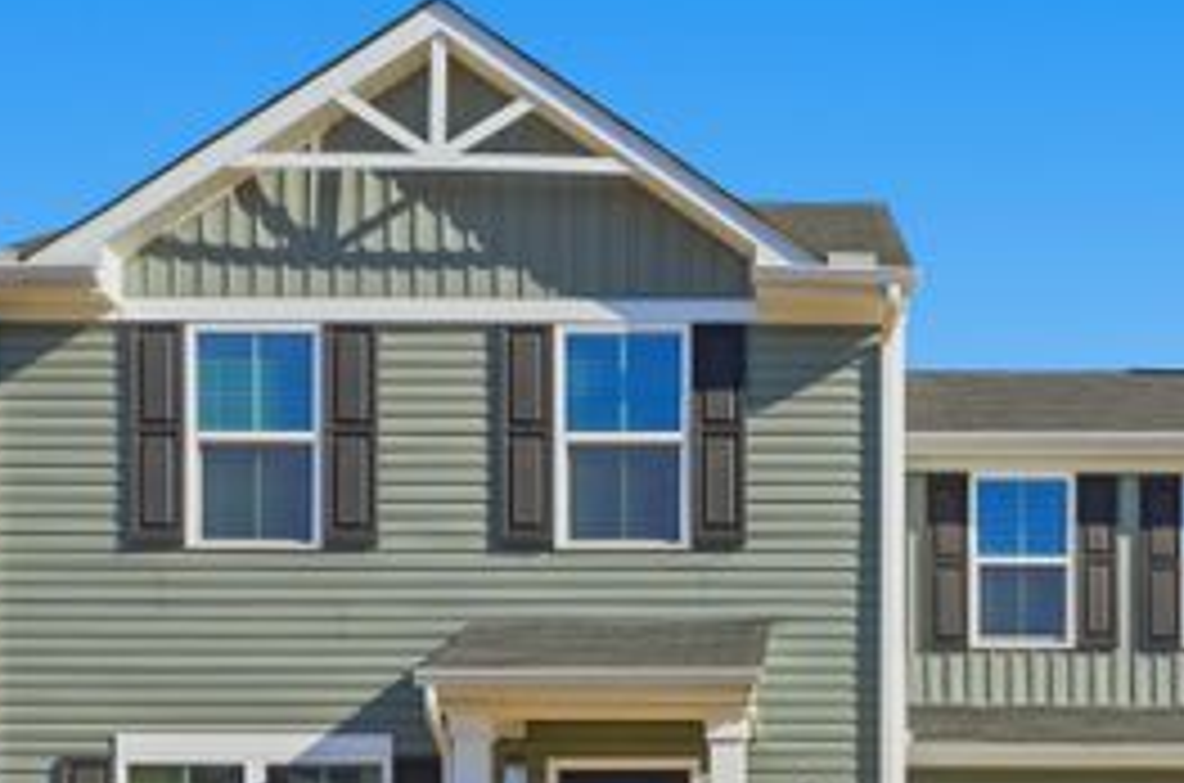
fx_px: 1870
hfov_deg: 34.6
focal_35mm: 57
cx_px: 837
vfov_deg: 23.3
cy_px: 637
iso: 250
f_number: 9
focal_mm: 20
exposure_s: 1/1250
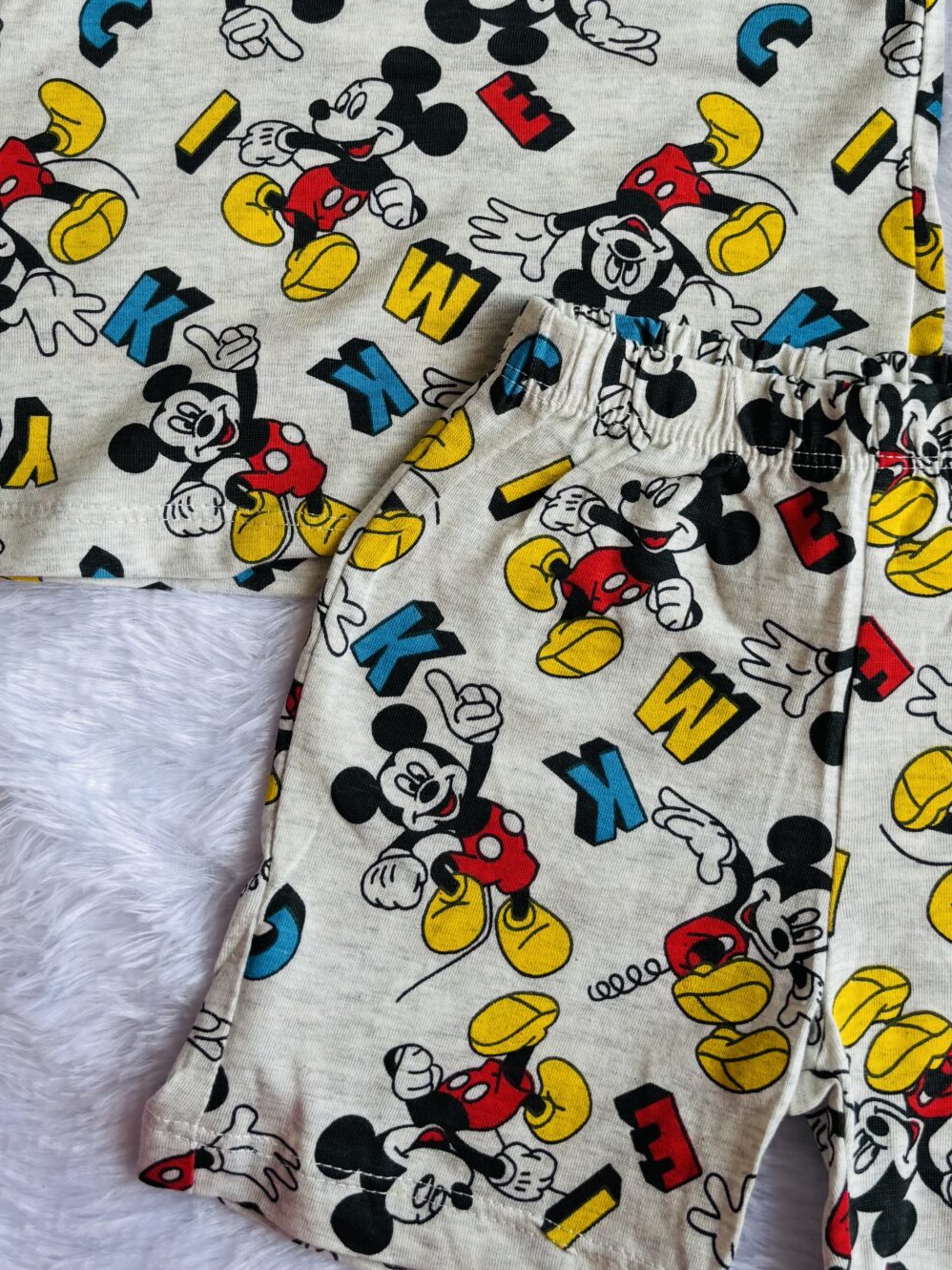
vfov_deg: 37.3
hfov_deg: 29.0
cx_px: 614
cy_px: 329
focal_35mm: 50
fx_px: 1834
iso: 50
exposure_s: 1/439
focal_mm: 5.96
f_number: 1.6
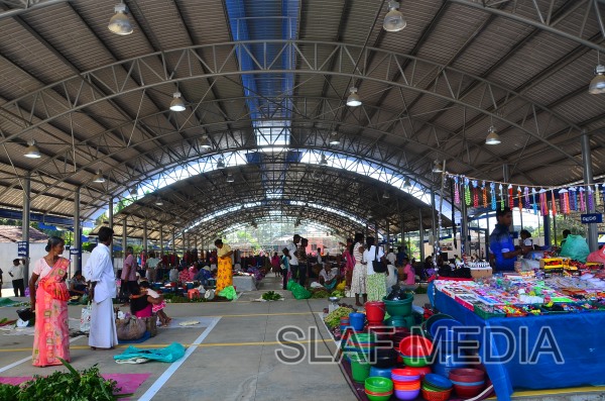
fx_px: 453
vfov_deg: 47.7
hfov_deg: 67.5
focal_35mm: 27
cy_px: 200
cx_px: 302
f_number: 7.1
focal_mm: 18
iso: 200
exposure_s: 1/200
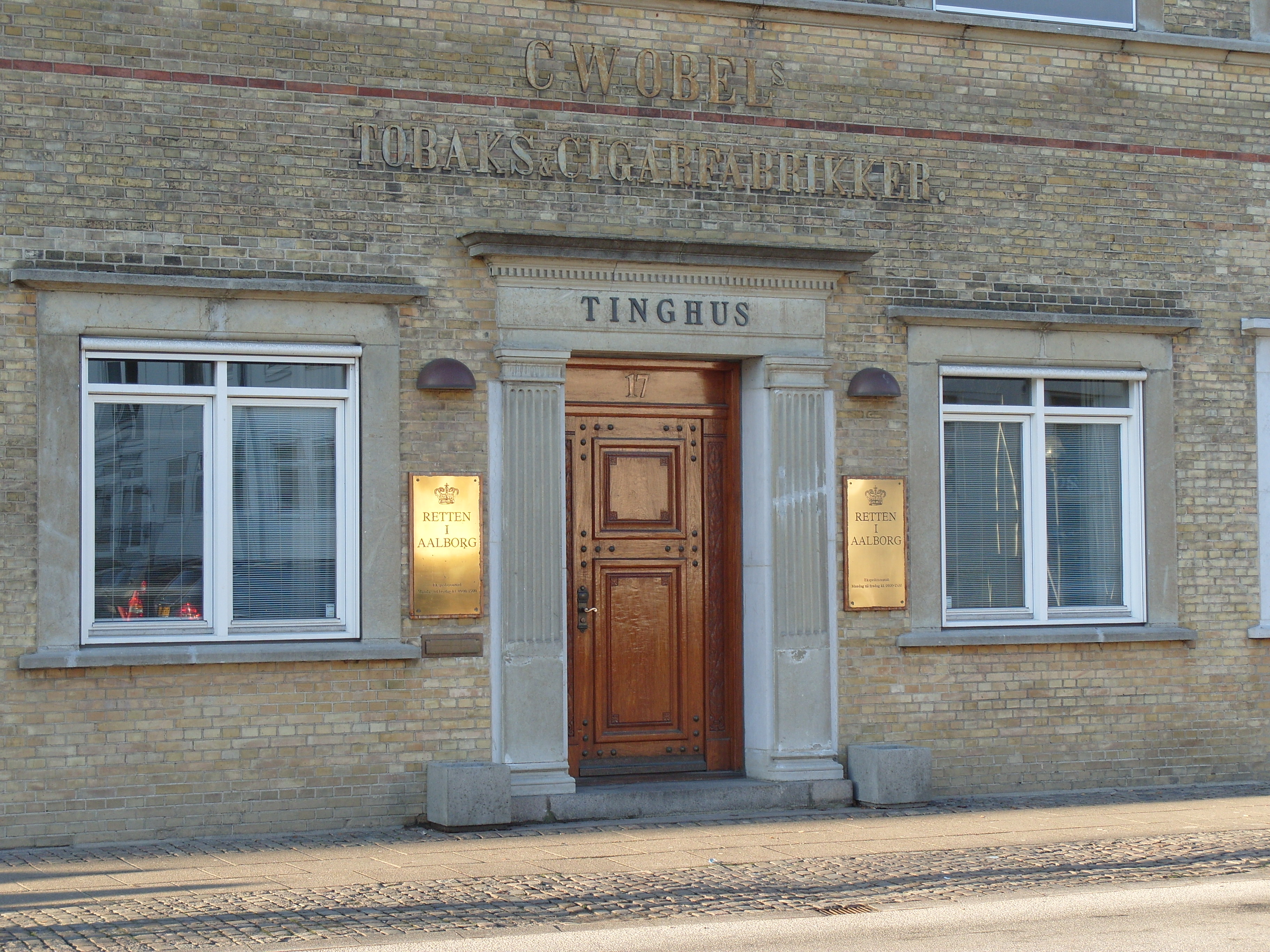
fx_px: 2568
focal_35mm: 70
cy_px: 476
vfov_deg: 21.0
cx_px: 635
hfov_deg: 27.8
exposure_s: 1/180
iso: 80
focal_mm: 15.5
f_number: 3.6
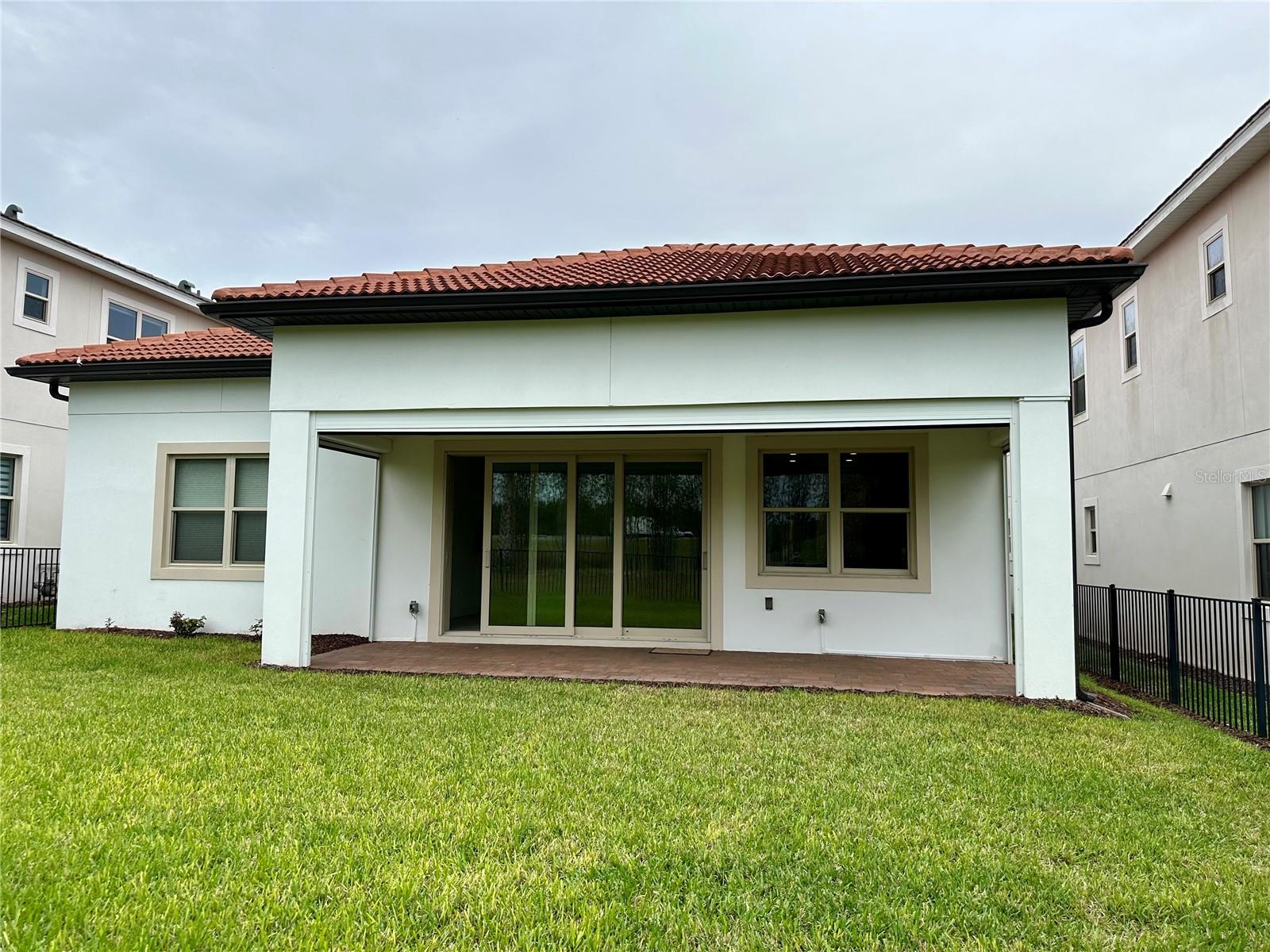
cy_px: 476
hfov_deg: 71.6
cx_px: 635
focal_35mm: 24
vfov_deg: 56.8
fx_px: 881
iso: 80
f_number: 1.78
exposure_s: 1/3356
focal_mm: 6.86
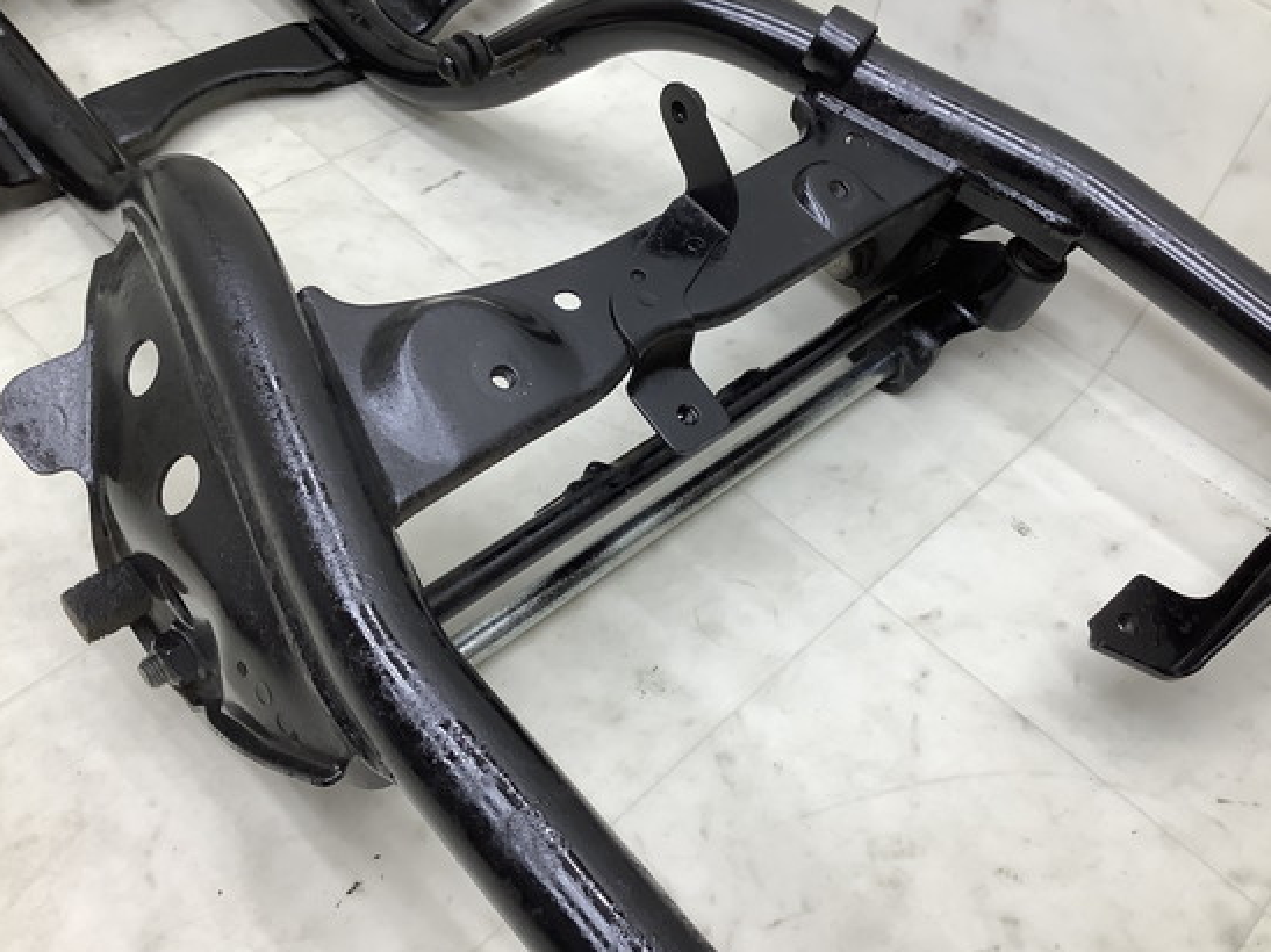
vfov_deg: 41.8
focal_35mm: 34
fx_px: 1248
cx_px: 616
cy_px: 443
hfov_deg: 54.0
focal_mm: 3.3
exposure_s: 1/120
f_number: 2.4
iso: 100
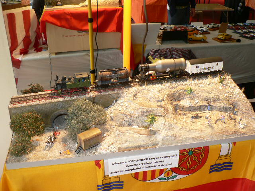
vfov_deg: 39.7
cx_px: 128
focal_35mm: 36
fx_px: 265
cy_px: 96
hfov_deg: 51.4
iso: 80
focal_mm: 6
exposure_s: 1/60
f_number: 2.8
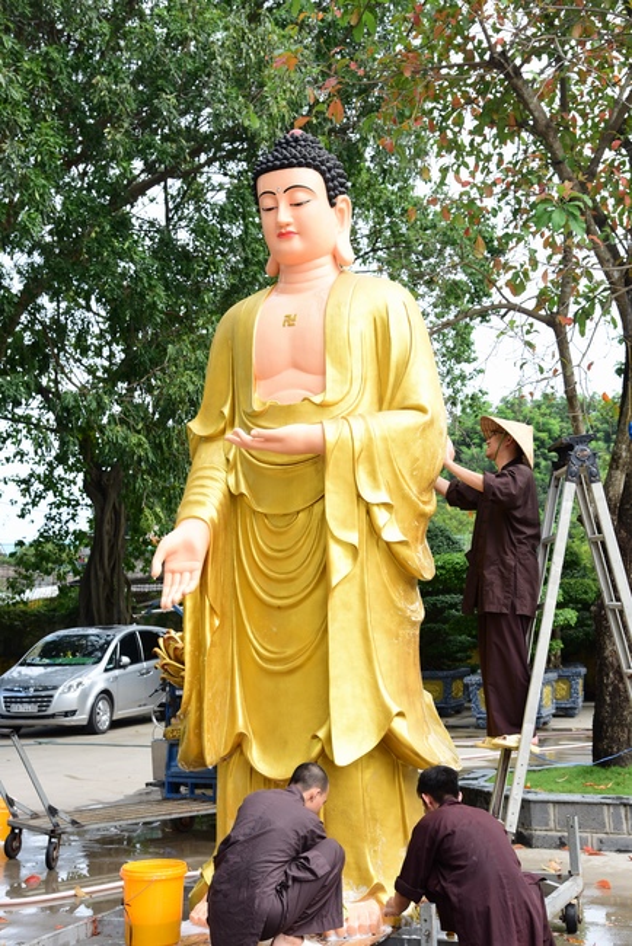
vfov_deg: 39.6
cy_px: 473
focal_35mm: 50
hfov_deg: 27.0
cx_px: 316
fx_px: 1315
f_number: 6.3
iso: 200
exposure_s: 1/200
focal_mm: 50
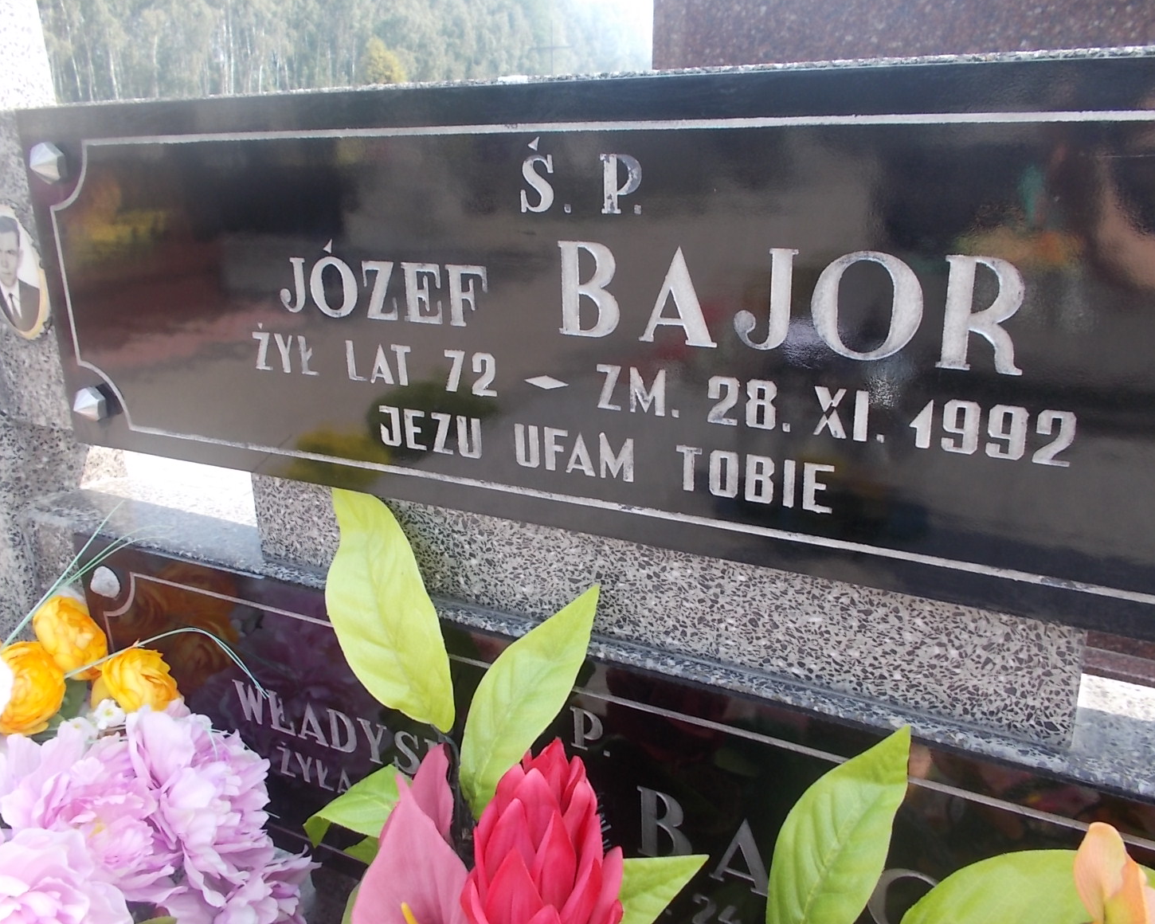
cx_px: 566
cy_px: 447
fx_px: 957
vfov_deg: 51.5
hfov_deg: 62.2
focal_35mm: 28
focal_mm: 4.6
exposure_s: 1/200
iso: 80
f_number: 3.2
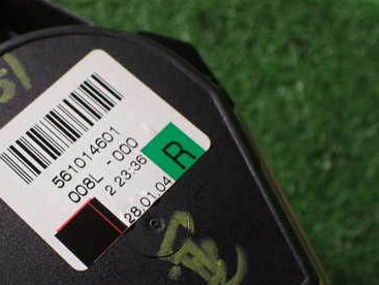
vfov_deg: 29.4
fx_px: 537
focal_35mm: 49
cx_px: 105
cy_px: 205
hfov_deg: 38.1
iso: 800
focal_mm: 5.4
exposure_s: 1/30
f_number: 2.3
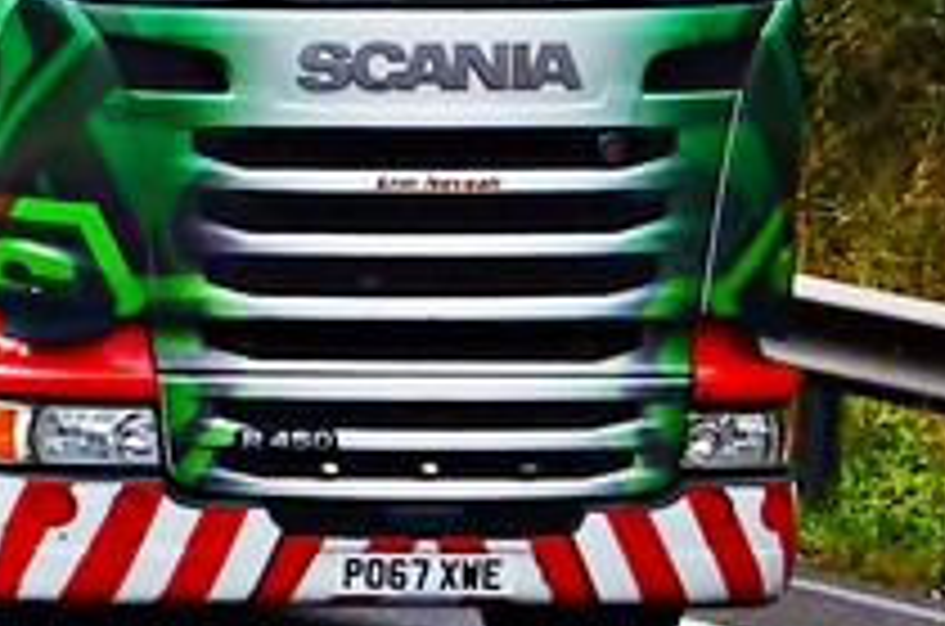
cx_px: -544
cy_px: -270
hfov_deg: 1.9
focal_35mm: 1115
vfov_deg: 1.2
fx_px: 29200
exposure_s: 1/1000
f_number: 8
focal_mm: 195
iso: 1000
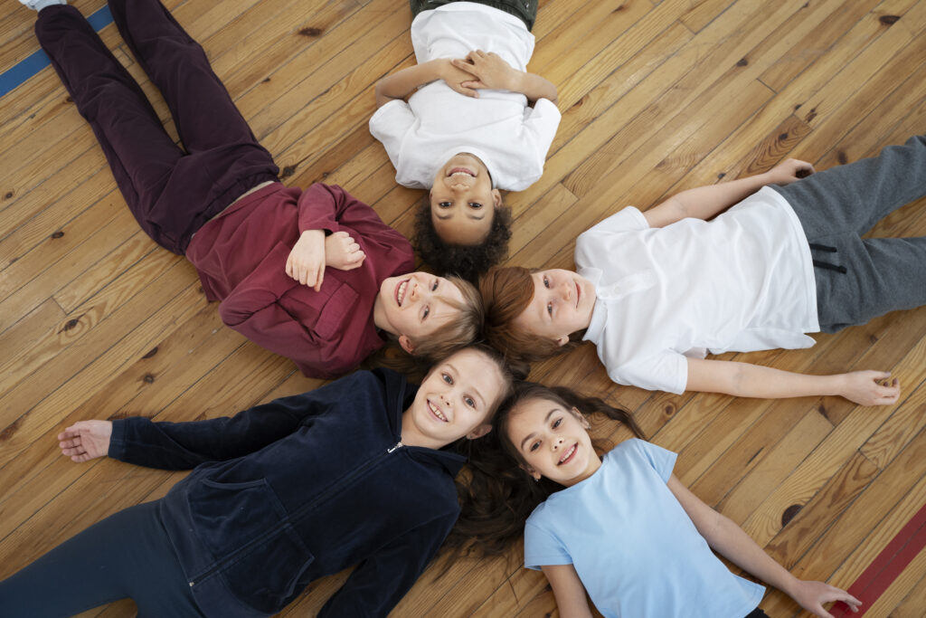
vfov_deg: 31.2
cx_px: 463
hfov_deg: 45.4
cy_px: 309
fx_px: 1106
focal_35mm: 43
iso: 400
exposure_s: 1/320
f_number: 2.8
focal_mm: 43
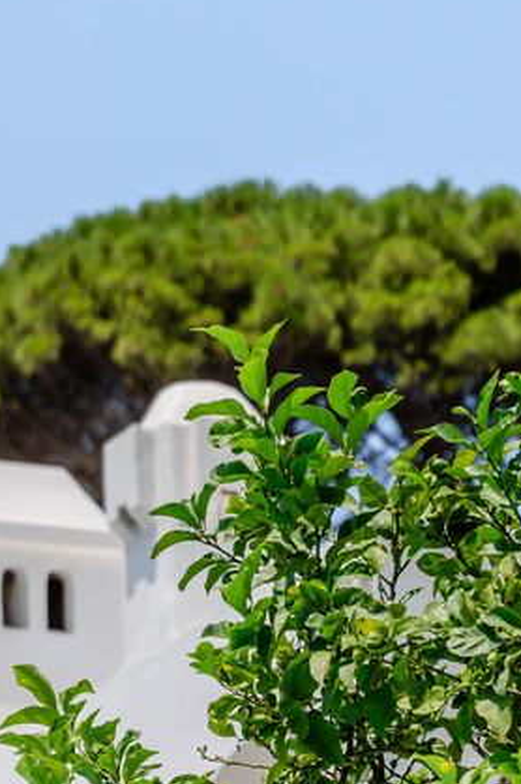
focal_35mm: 193
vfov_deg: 10.6
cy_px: 694
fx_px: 4196
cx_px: 263
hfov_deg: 7.1
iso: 200
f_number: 2.8
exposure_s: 1/5000
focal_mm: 70
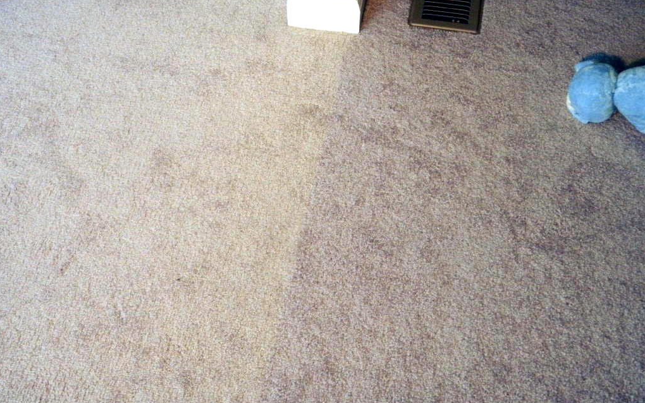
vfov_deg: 25.8
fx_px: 879
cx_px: 322
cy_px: 176
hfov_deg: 40.3
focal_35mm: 50
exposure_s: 1/200
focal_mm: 8.4
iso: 400
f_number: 3.6
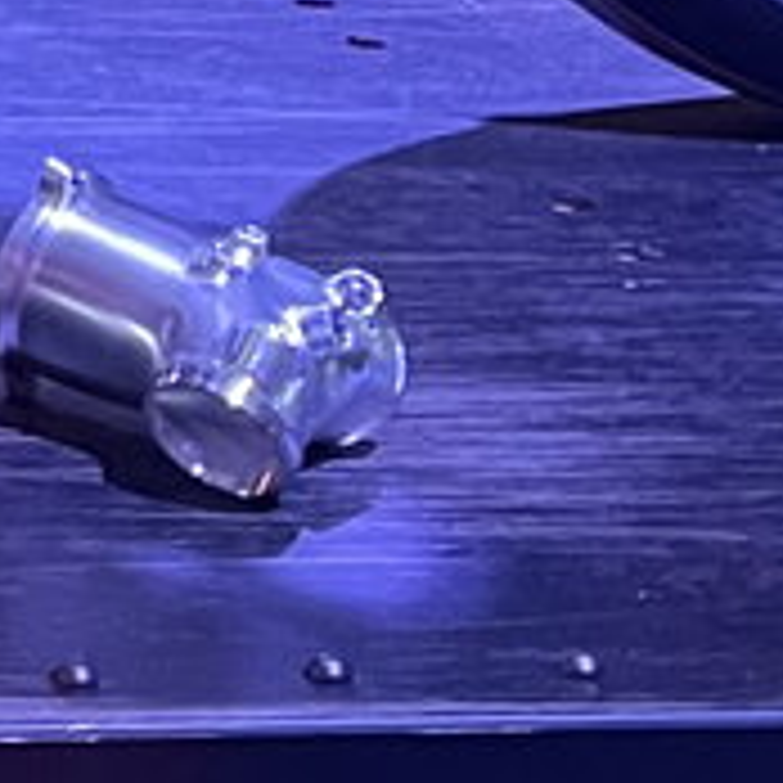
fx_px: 5400
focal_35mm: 211
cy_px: -1080
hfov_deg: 7.5
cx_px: -1341
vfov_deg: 7.7
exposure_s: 1/59
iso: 500
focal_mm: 5.1
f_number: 1.6
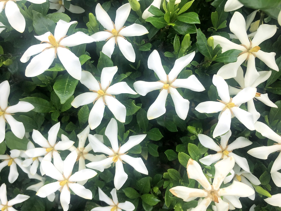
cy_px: 106
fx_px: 235
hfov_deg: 61.7
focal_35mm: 29
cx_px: 140
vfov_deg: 48.2
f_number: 2.2
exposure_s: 1/364
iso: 25
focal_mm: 4.15
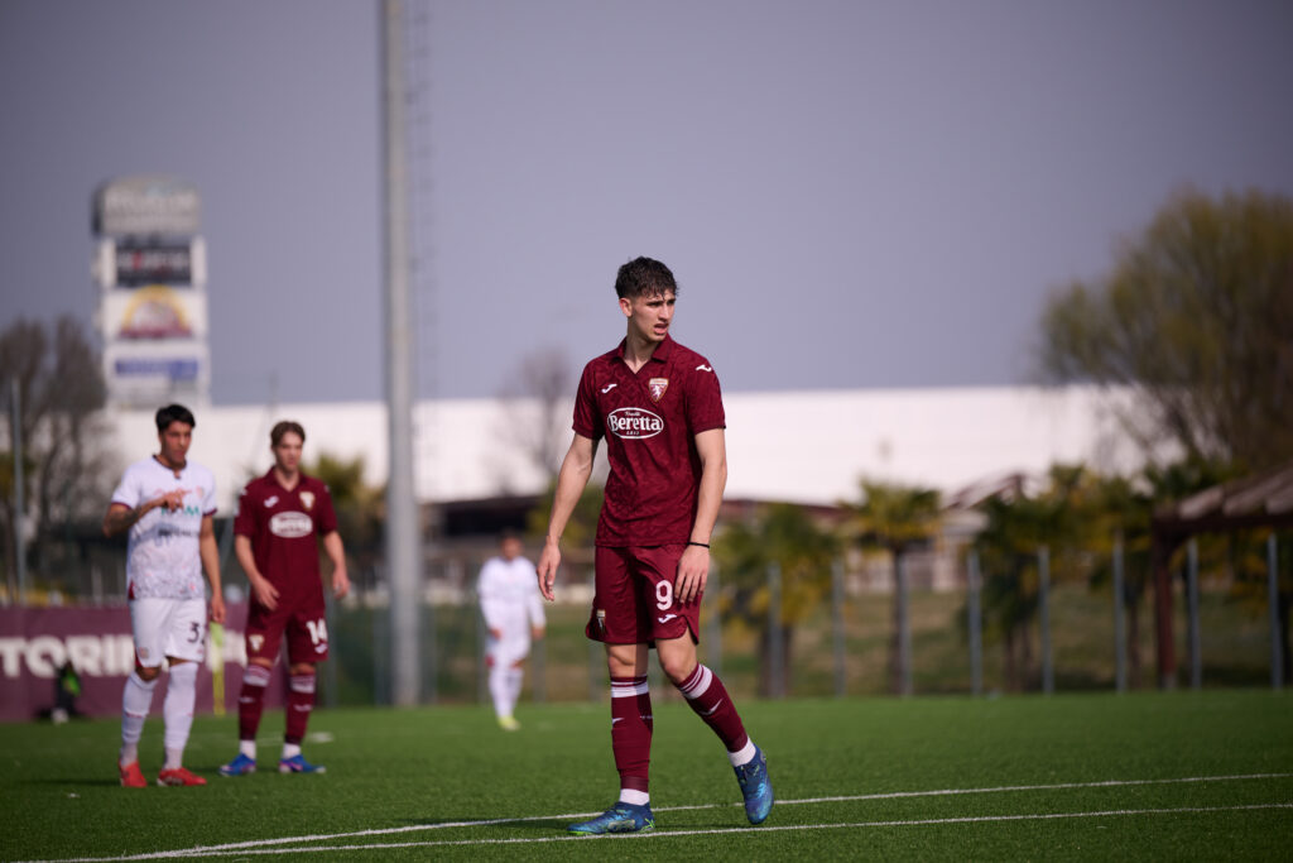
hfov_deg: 10.3
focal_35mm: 200
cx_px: 646
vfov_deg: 6.9
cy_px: 432
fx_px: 7184
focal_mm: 200
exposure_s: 1/4000
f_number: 2.8
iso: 125
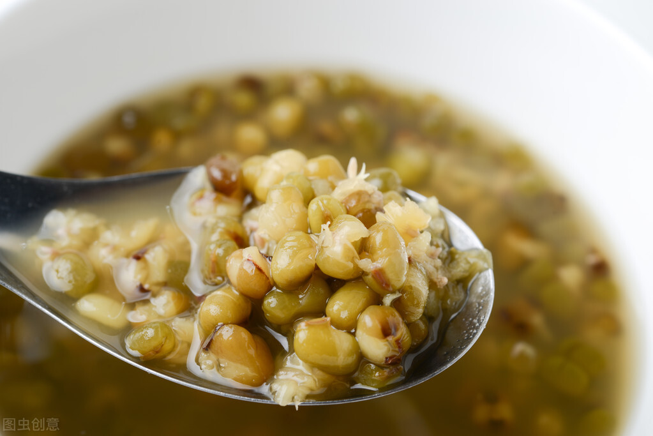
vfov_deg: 22.6
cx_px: 326
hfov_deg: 33.4
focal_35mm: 60
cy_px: 218
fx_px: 1089
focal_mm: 60
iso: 50
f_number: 11
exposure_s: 1/125
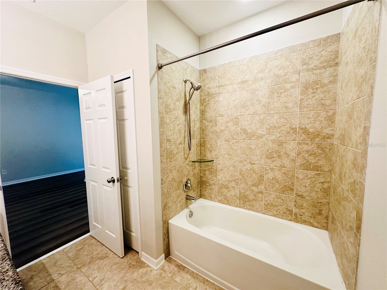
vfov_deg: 85.7
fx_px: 157
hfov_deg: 102.1
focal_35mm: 14
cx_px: 194
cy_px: 145
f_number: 2.2
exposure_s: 1/60
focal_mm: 2.22
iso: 500
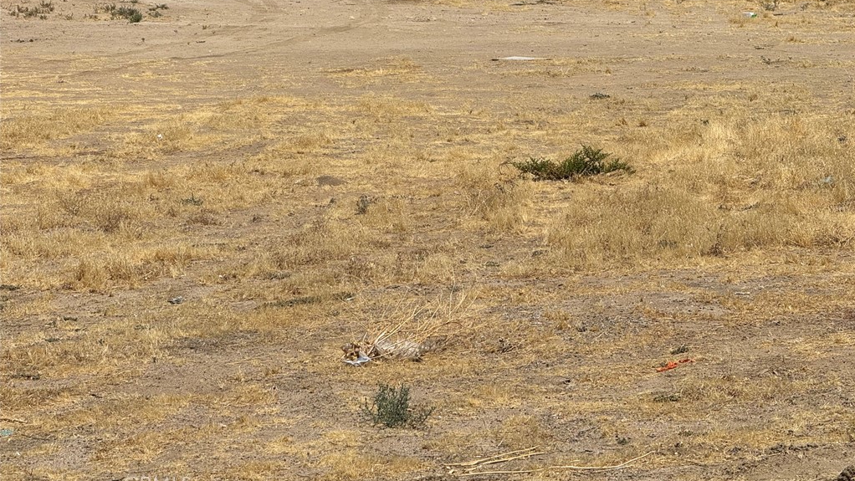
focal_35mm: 131
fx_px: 2970
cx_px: 428
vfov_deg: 9.3
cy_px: 175
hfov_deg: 16.4
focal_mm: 15.66
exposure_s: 1/2817
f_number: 2.8
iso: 50
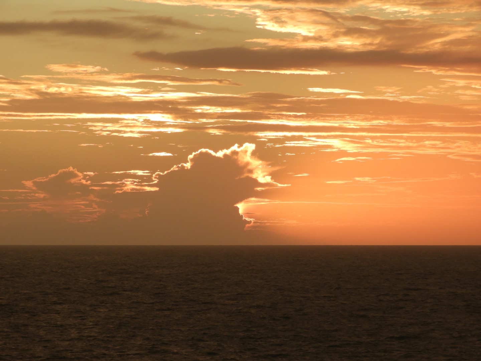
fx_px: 3057
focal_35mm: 220
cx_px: 240
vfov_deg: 6.8
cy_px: 180
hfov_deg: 9.0
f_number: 5.3
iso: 100
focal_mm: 39.4
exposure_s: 1/160
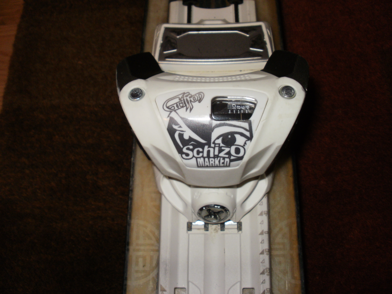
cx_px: 196
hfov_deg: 51.4
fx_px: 408
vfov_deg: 39.7
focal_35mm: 36
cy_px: 147
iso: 125
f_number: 3.5
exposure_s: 1/30
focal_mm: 6.3
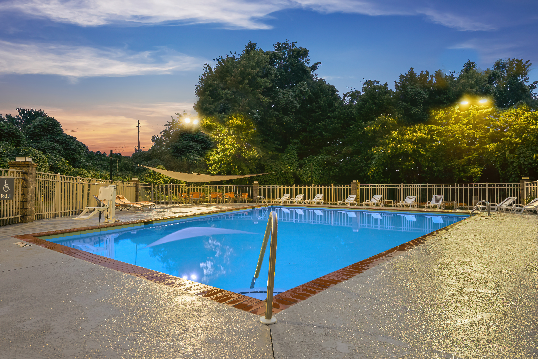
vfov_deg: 57.2
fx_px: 329
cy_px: 180
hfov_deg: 78.6
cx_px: 269
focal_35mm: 22
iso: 125
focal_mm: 22
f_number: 9
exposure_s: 1.6
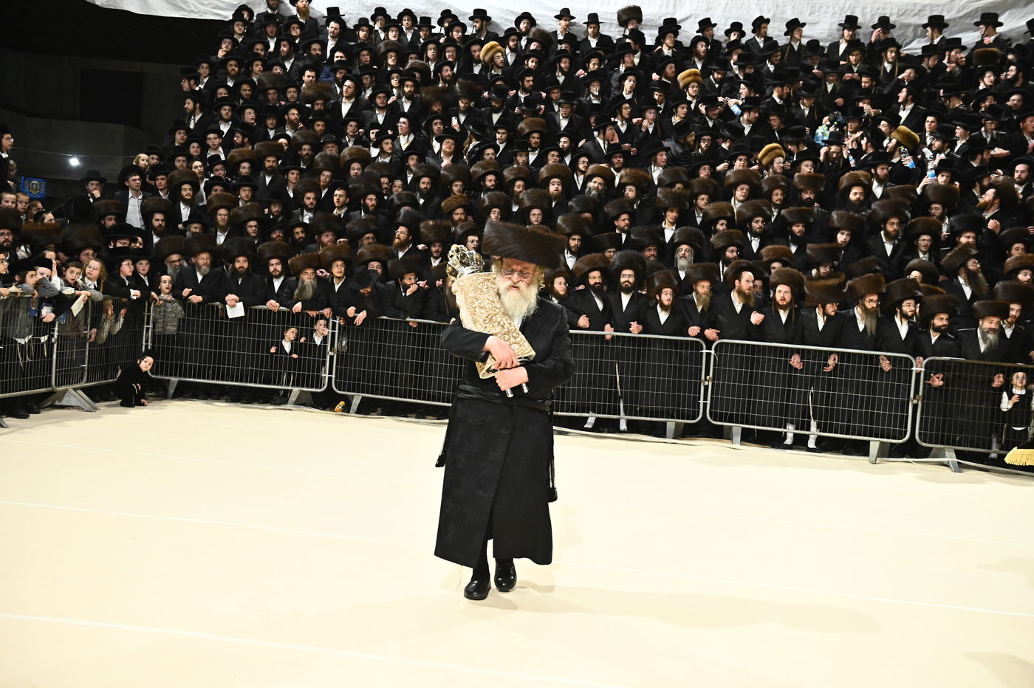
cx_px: 517
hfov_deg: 50.7
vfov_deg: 35.0
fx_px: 1091
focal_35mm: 38
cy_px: 344
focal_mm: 38
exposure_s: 1/200
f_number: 3.5
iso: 3200
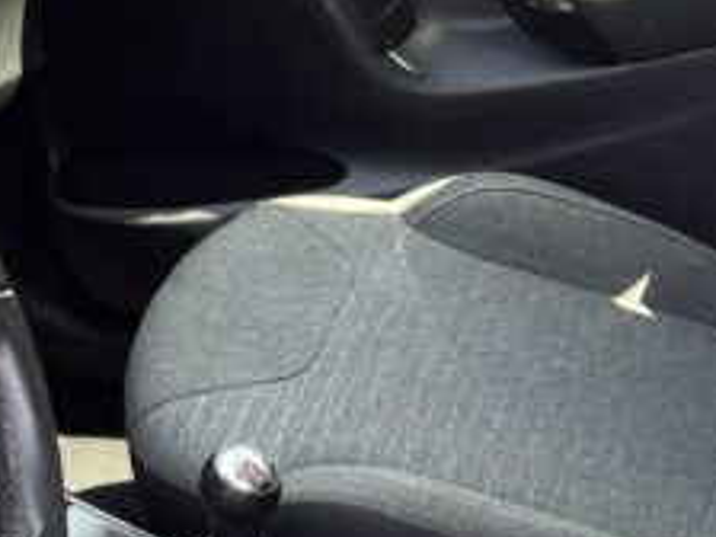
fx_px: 1924
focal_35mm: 93
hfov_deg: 21.1
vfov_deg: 15.5
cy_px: 569
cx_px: 329
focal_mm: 5.1
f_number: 1.6
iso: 80
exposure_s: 1/121
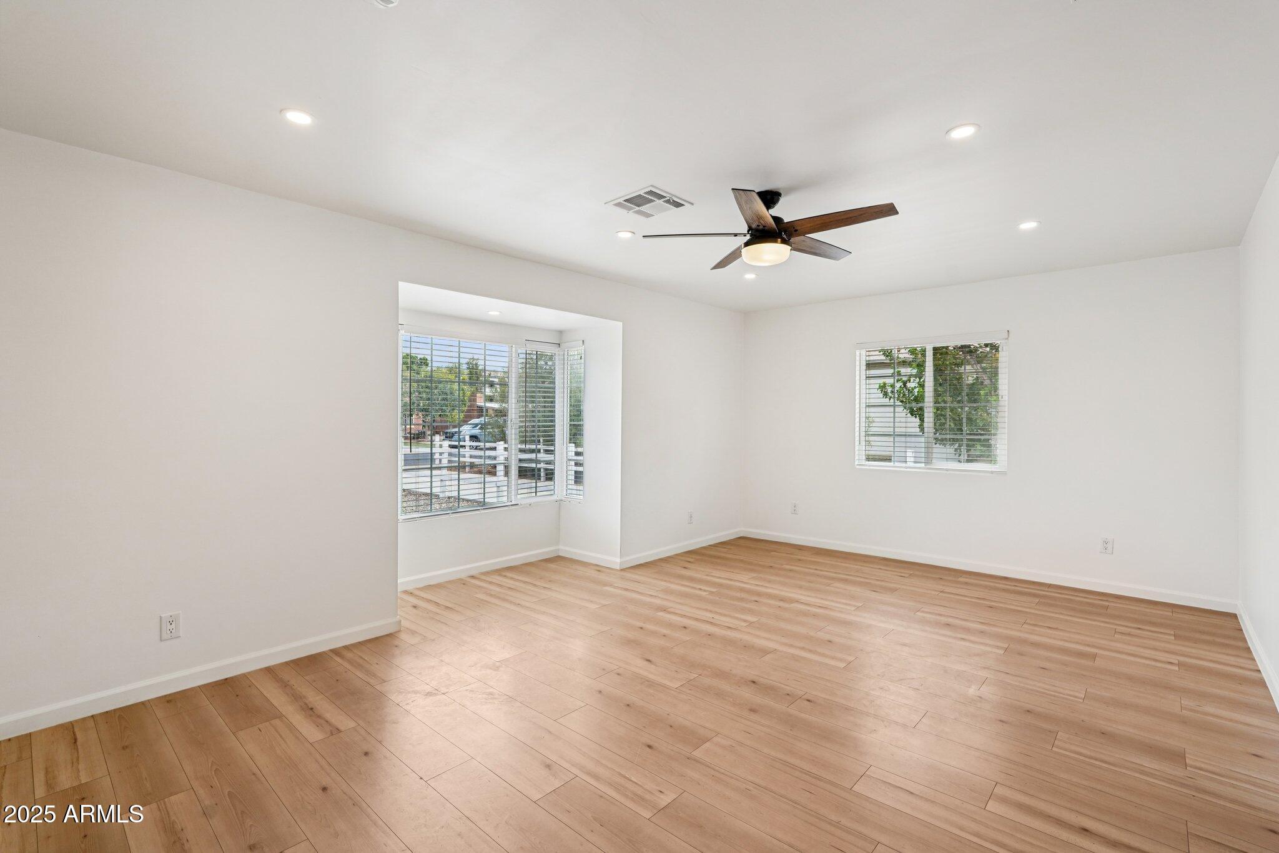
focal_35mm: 16
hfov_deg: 96.7
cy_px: 426
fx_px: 568
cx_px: 640
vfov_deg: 73.7
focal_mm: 16
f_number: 8
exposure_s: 1/80
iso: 400
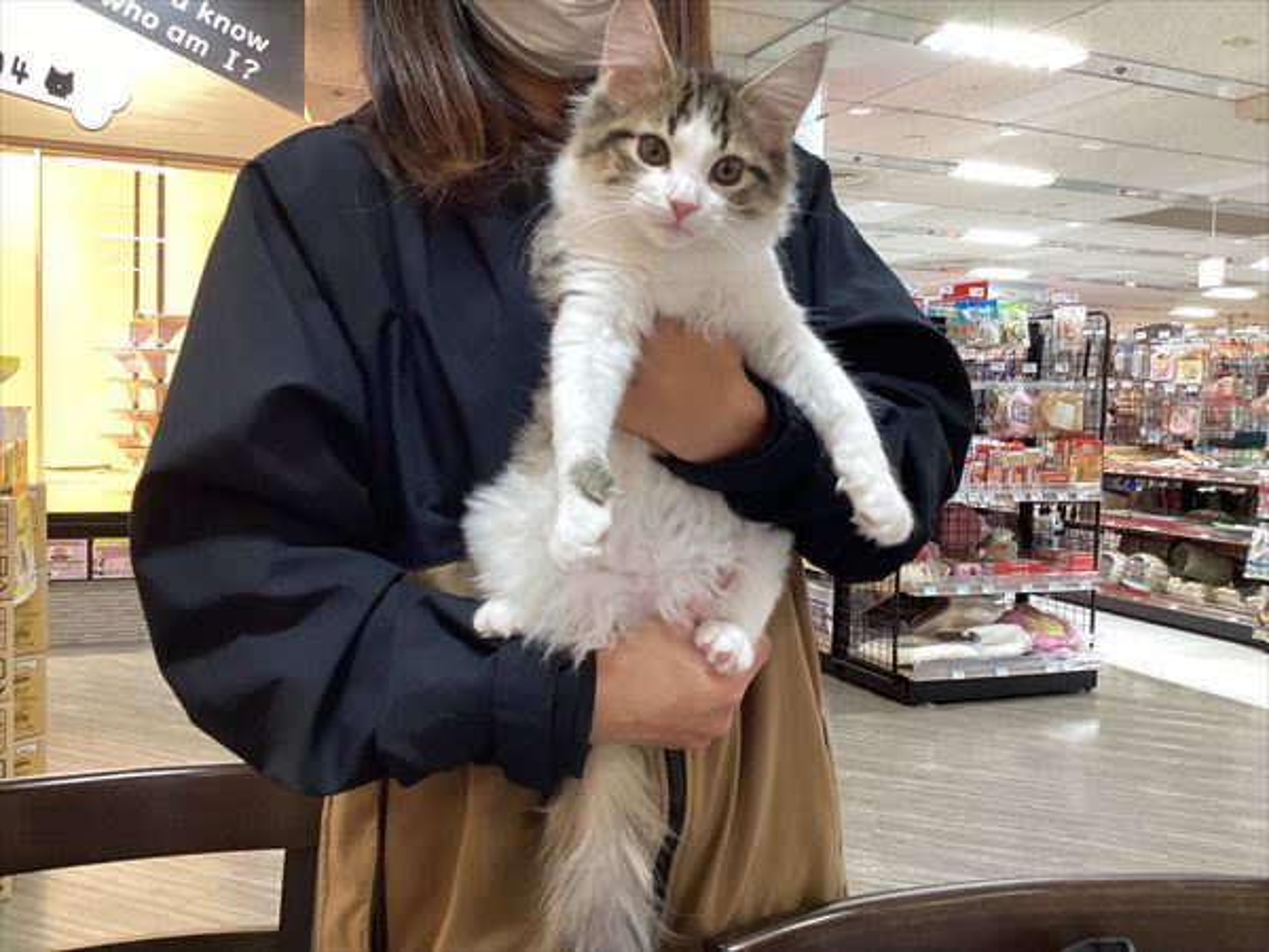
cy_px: 476
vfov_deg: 45.4
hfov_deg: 58.4
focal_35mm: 31
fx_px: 1136
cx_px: 634
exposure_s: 1/60
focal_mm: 3.3
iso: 125
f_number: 2.4
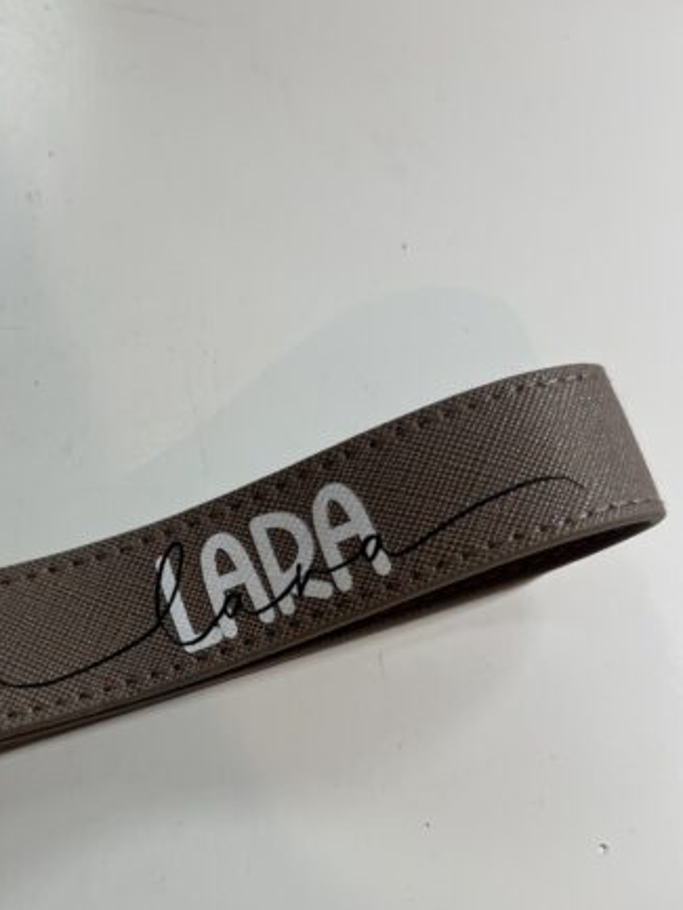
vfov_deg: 45.7
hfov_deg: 35.5
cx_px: 204
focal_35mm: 40
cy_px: 644
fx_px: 1052
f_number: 1.5
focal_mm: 5.7
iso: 64
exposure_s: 1/100
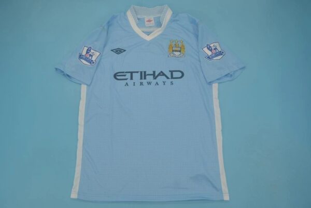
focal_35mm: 33
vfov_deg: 40.0
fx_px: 285
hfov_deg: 57.2
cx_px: 156
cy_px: 104
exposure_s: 1/160
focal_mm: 22
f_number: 4
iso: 200
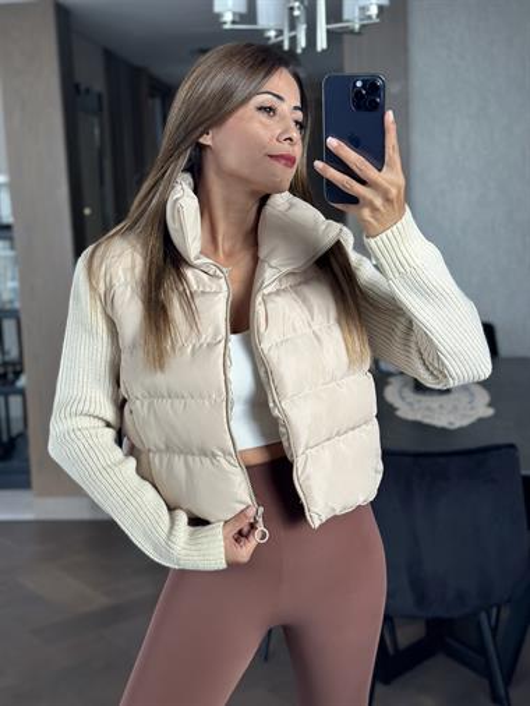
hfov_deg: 30.3
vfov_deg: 39.6
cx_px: 265
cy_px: 353
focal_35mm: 48
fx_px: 979
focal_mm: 6.86
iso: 125
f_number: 1.78
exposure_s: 1/98
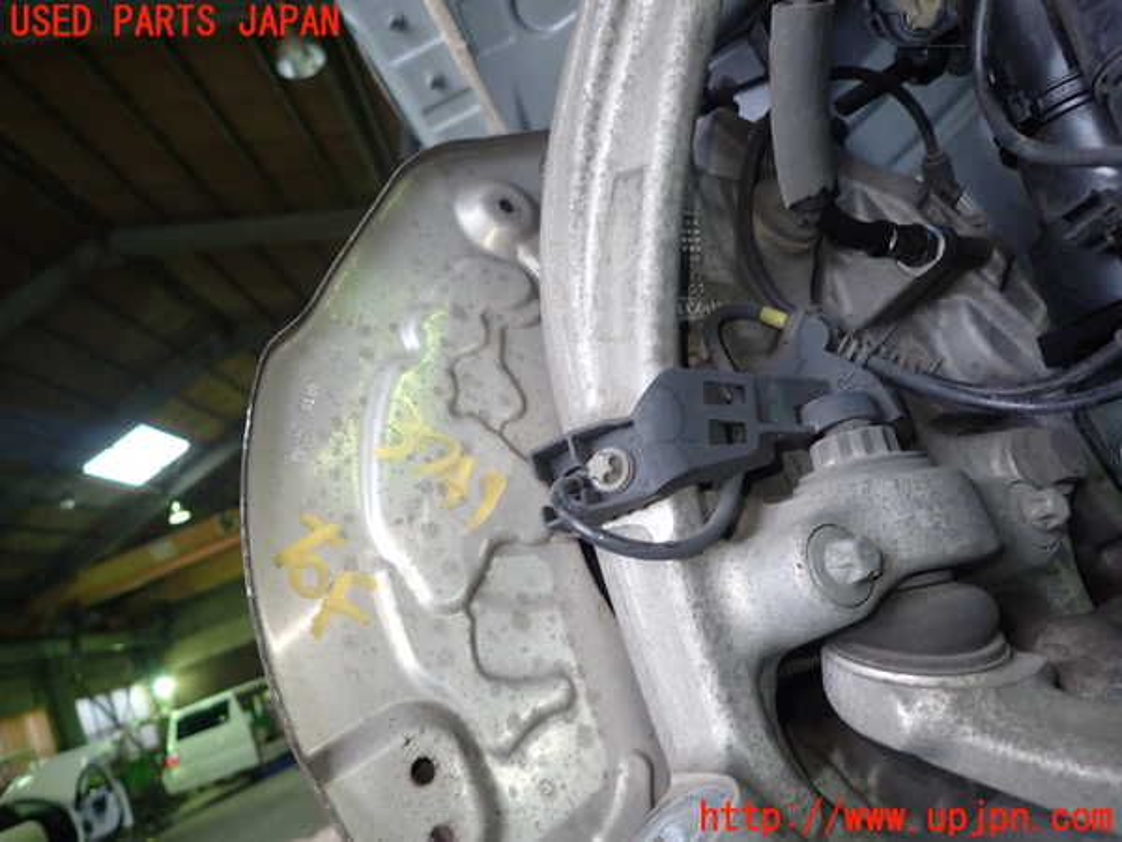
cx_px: 561
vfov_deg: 54.9
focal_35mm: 25
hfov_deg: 69.4
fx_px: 810
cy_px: 421
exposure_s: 1/40
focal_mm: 4.5
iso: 200
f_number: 2
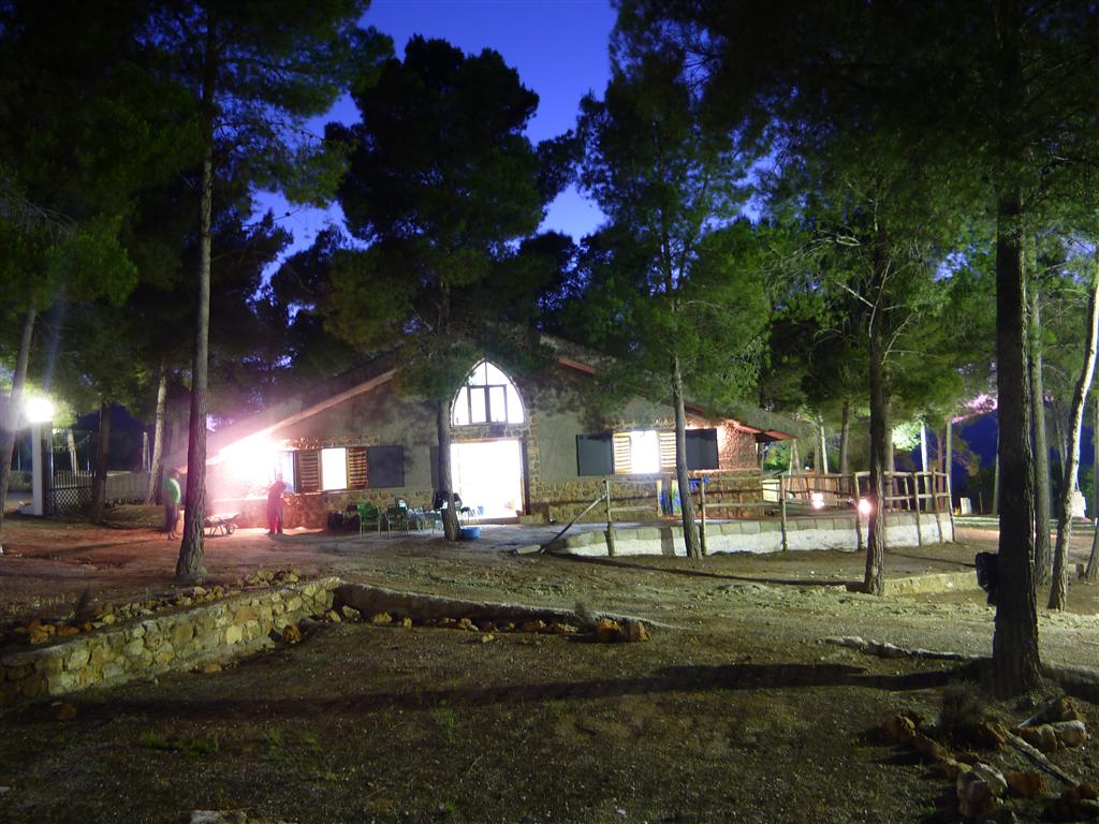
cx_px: 550
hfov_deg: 69.4
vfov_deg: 54.9
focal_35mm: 25
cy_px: 412
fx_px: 794
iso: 80
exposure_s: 15
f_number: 3.3
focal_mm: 4.1
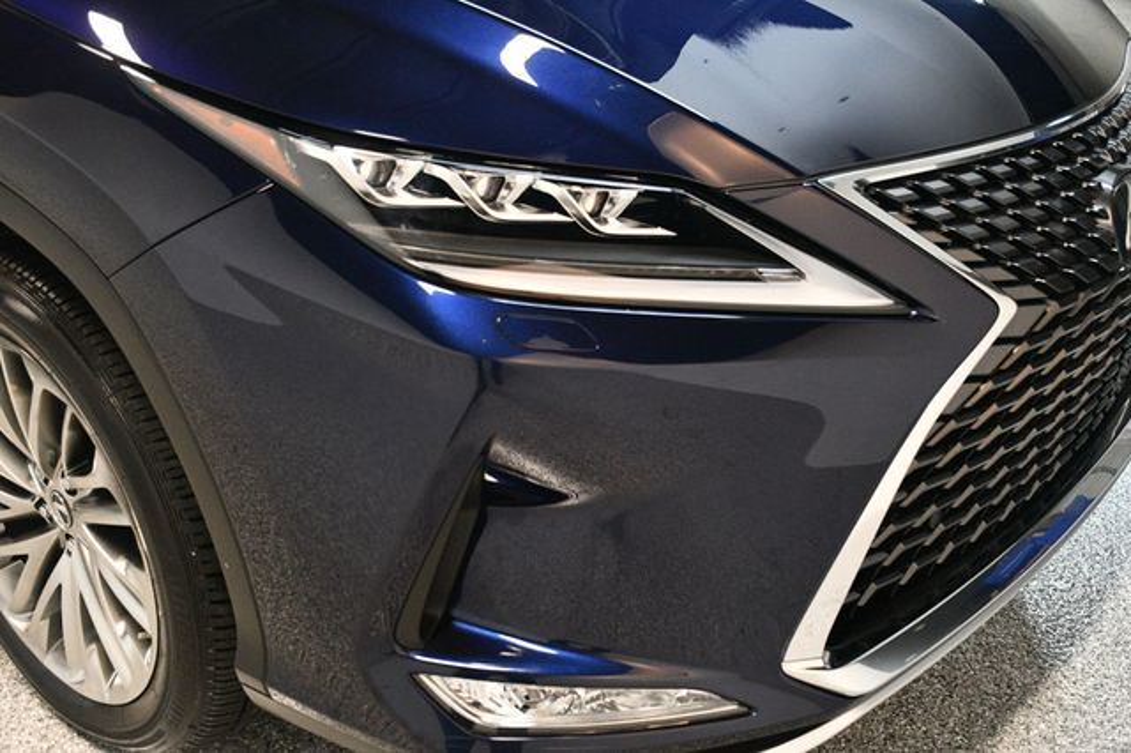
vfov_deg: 34.2
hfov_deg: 49.6
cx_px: 566
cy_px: 376
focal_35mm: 39
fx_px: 1225
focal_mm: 26
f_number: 3.8
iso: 3200
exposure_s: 1/100
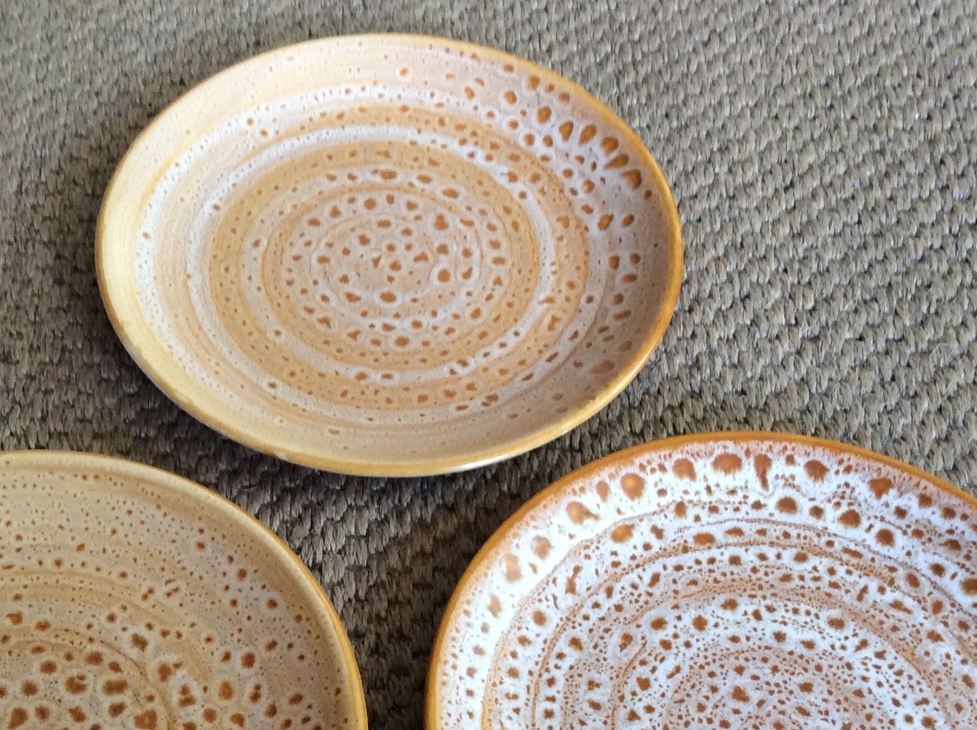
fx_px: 1494
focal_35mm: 53
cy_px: 583
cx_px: 374
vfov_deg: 26.9
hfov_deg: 36.0
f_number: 2.4
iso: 100
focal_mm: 3.3
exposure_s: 1/25
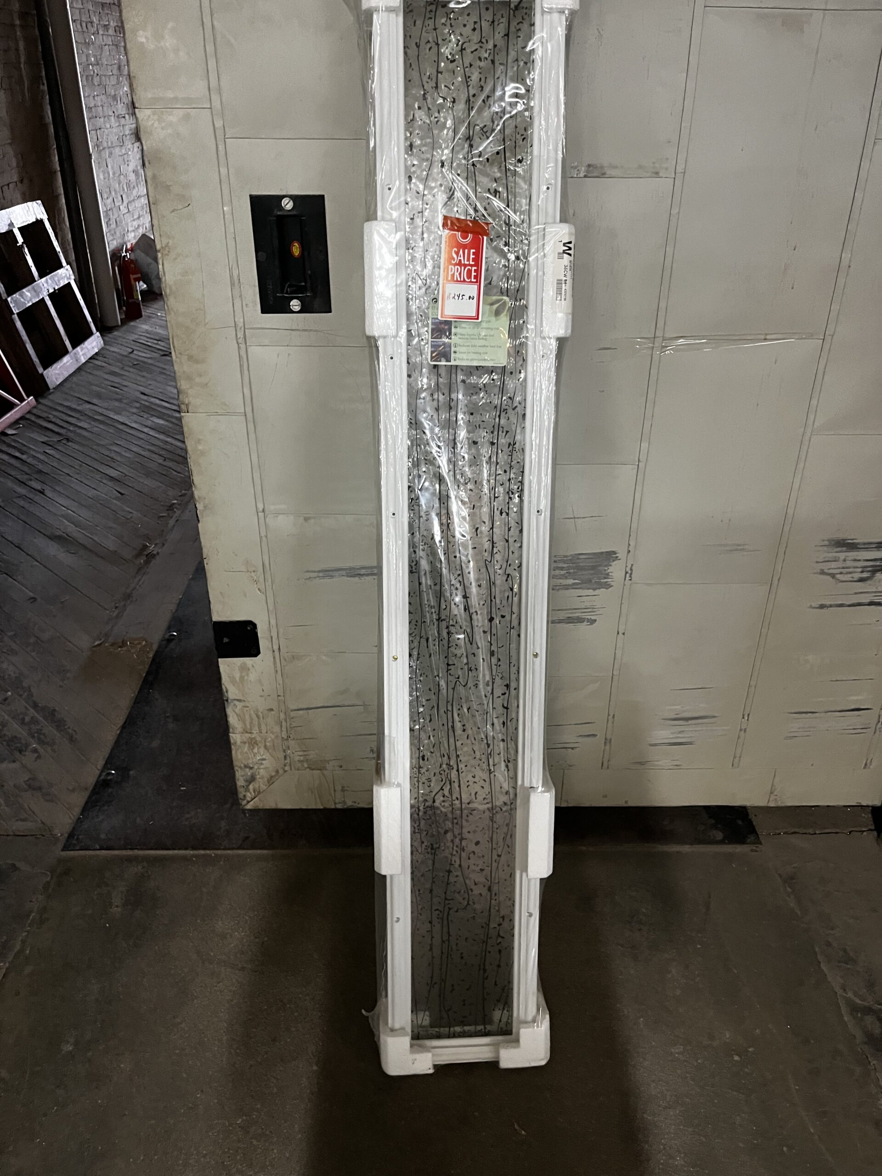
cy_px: 588
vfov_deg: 67.3
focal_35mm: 26
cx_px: 441
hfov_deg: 53.1
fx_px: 883
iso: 500
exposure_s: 1/40
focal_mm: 5.1
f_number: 1.6
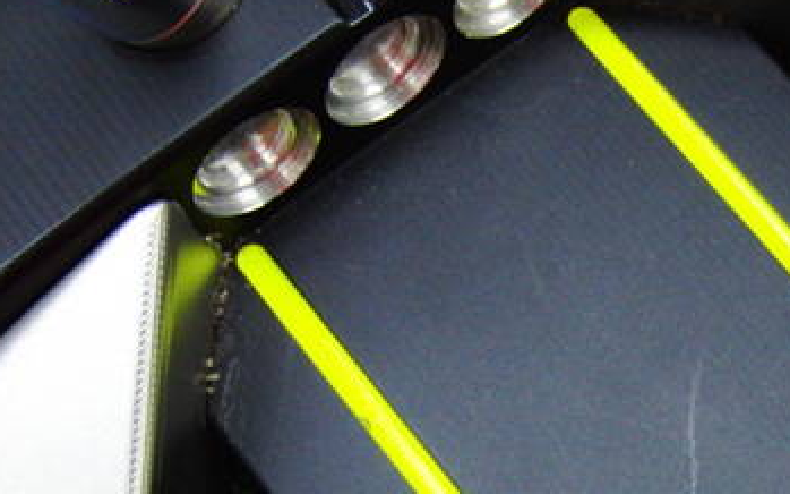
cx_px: 713
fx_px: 1550
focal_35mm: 72
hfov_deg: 27.5
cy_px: 458
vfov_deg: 17.8
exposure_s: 1/40
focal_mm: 6.42
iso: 400
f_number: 3.6
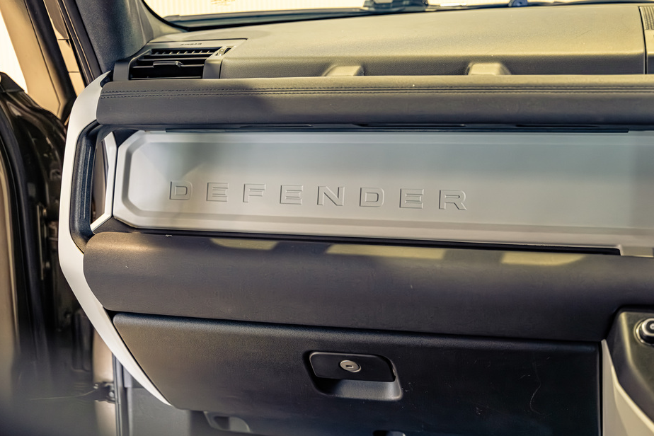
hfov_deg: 32.4
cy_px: 232
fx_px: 1126
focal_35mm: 62
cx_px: 359
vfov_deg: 21.9
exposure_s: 1/200
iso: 1600
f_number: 3.5
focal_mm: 56
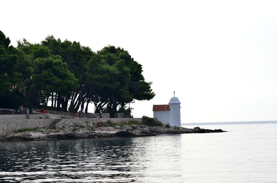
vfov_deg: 9.6
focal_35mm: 142
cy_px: 92
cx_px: 138
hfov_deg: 14.4
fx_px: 1094
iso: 400
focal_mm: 95
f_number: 5.6
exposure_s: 1/2000
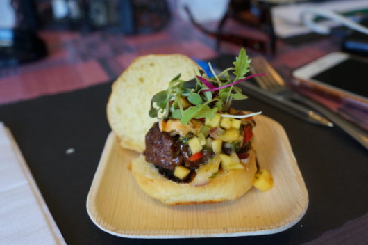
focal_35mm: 34
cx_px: 184
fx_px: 352
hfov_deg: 55.2
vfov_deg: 38.3
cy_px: 122
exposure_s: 1/160
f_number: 4
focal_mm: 23
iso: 800
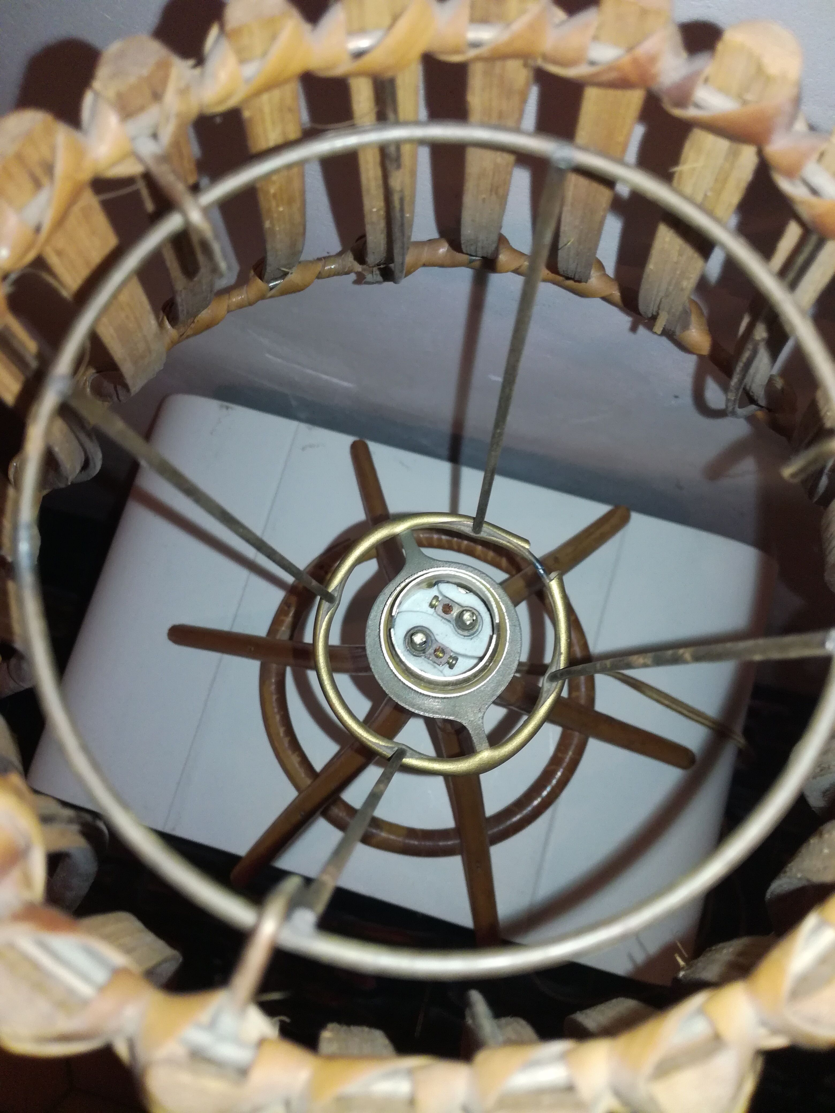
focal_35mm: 27
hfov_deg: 51.4
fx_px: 868
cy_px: 556
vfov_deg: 65.3
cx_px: 418
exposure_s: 1/30
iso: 200
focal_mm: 3.79
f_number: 2
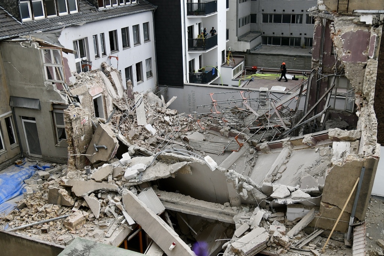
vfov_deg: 36.8
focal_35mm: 36
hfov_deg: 53.1
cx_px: 192
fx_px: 384
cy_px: 128
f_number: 4
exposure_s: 1/4000
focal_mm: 30
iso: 1000
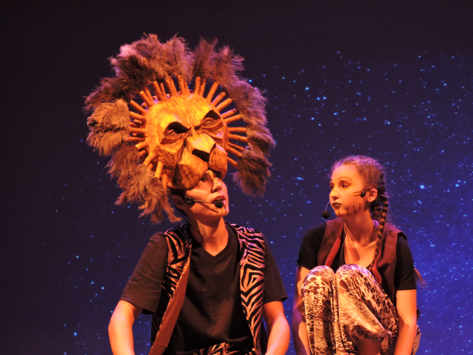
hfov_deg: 17.1
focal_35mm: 115
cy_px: 178
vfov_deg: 12.9
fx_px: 1571
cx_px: 236
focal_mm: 20.6
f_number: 5
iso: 800
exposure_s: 1/15
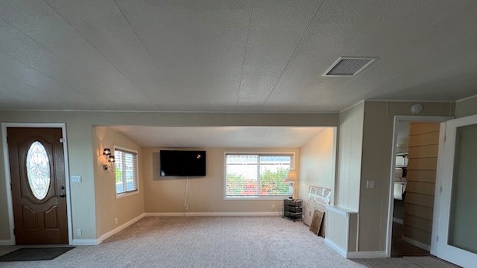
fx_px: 190
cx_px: 230
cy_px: 183
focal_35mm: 15
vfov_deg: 68.2
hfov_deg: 103.0
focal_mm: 1.57
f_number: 1.8
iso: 80
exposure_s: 1/120
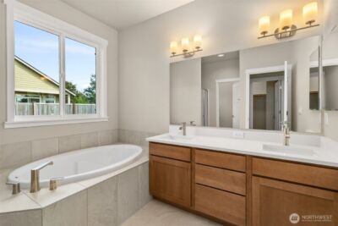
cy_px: 113
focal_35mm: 16
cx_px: 169
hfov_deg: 96.7
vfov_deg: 73.8
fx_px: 150
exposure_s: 1/10
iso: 500
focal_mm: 16
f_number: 8
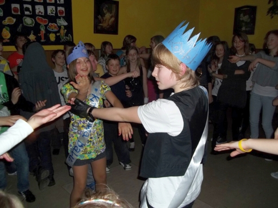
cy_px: 104
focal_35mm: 32
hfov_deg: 56.8
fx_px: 257
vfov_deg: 44.2
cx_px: 139
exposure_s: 1/30
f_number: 2.9
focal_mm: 5.7
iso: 64
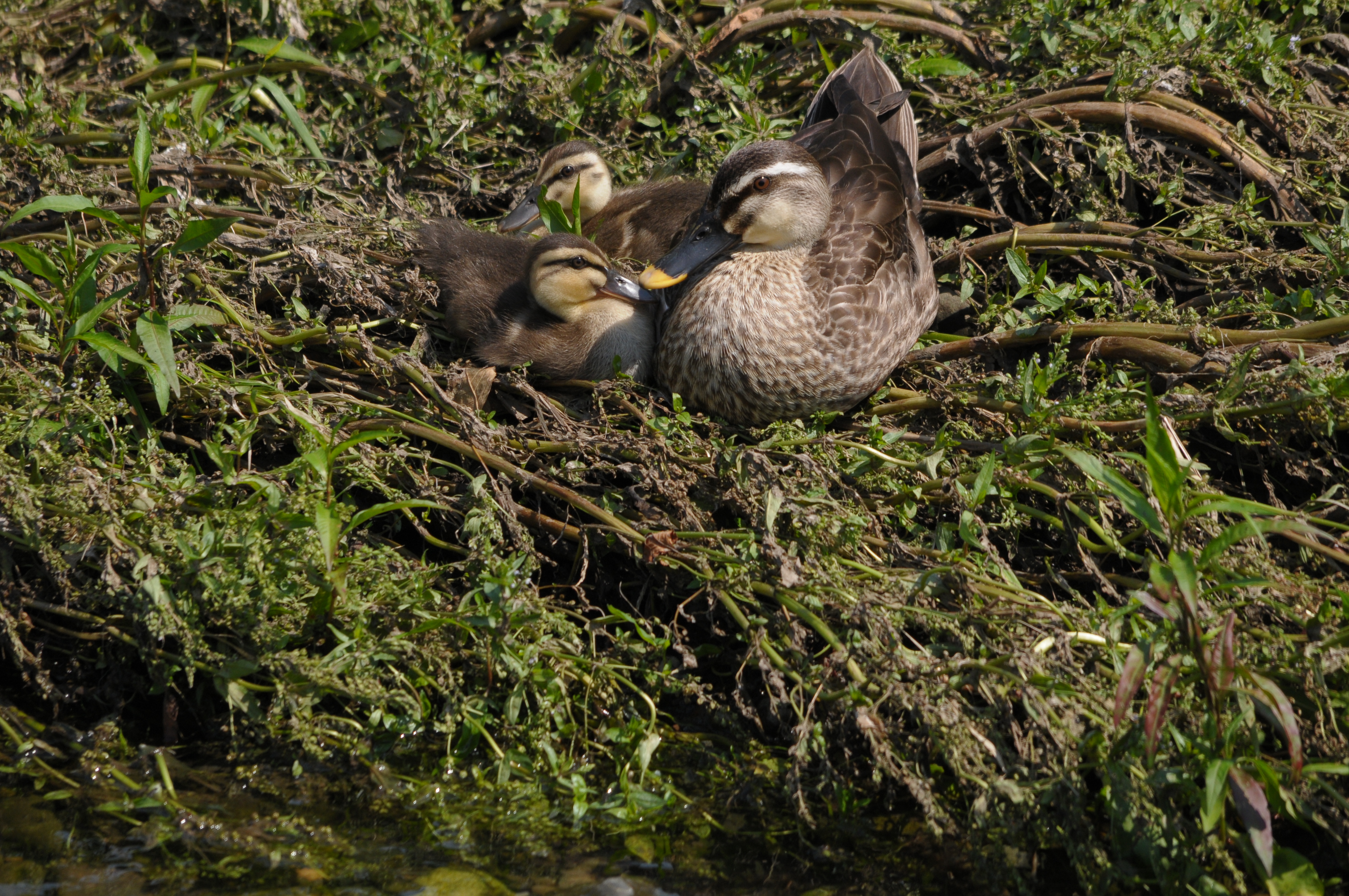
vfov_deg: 1.8
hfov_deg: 2.8
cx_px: 674
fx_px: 28070
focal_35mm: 750
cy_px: 448
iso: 400
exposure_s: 1/640
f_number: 10
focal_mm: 500
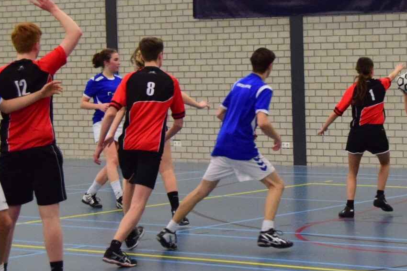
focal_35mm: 100
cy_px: 139
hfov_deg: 20.4
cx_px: 241
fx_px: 1131
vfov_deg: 13.7
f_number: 7.1
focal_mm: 48
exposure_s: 1/200
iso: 5000
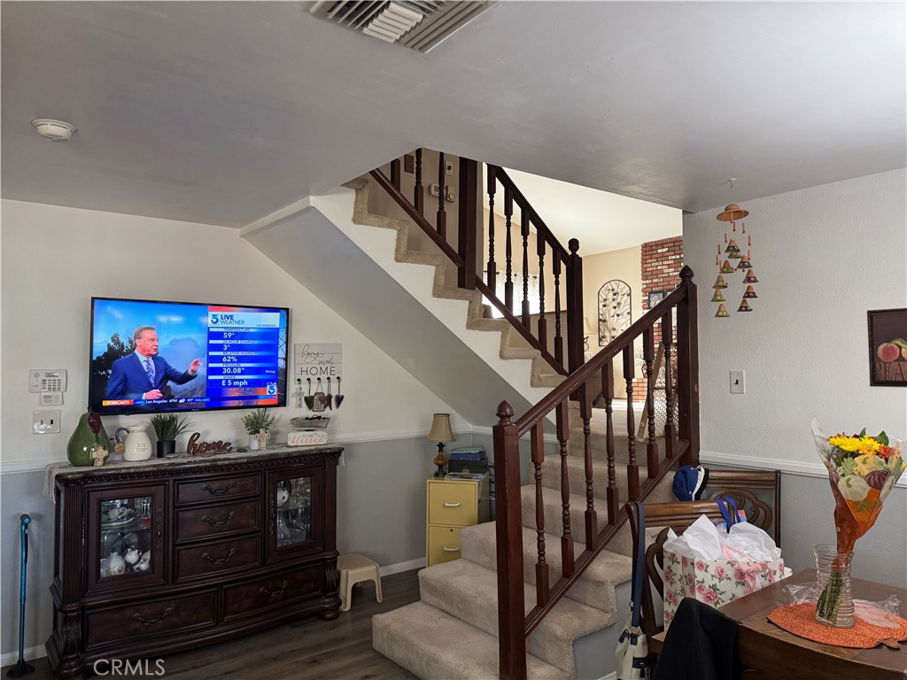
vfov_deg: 56.8
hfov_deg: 71.6
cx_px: 454
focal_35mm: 24
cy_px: 340
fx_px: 629
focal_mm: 6.76
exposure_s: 1/120
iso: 160
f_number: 1.78
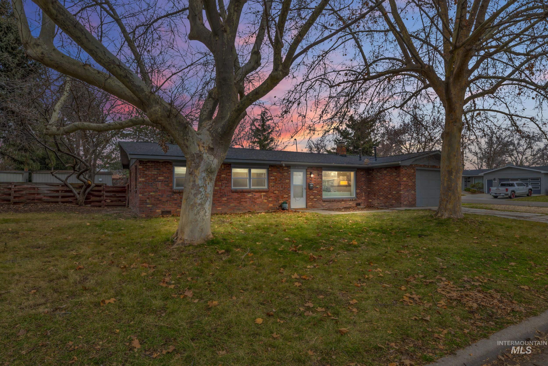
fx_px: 297
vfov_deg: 63.2
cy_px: 183
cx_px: 274
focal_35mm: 20
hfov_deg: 85.4
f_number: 22
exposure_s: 1/5
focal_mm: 19.5
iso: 100
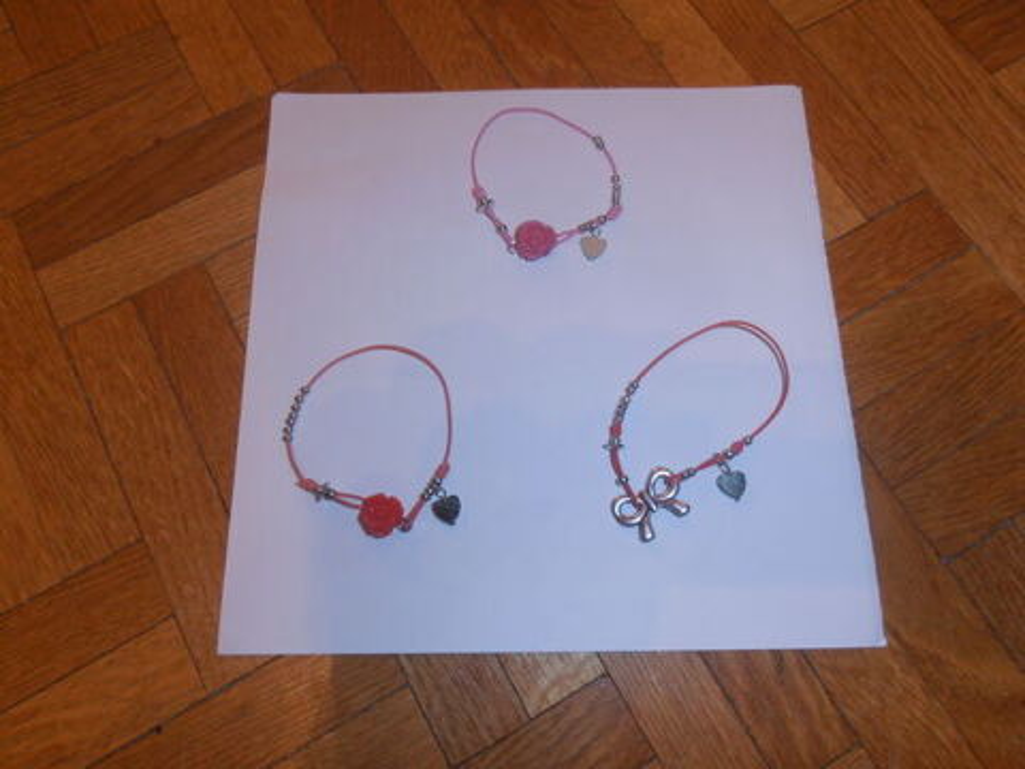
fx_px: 711
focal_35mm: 24
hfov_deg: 71.6
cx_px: 512
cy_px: 384
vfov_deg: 56.8
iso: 125
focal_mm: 4.2
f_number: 3
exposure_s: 1/30
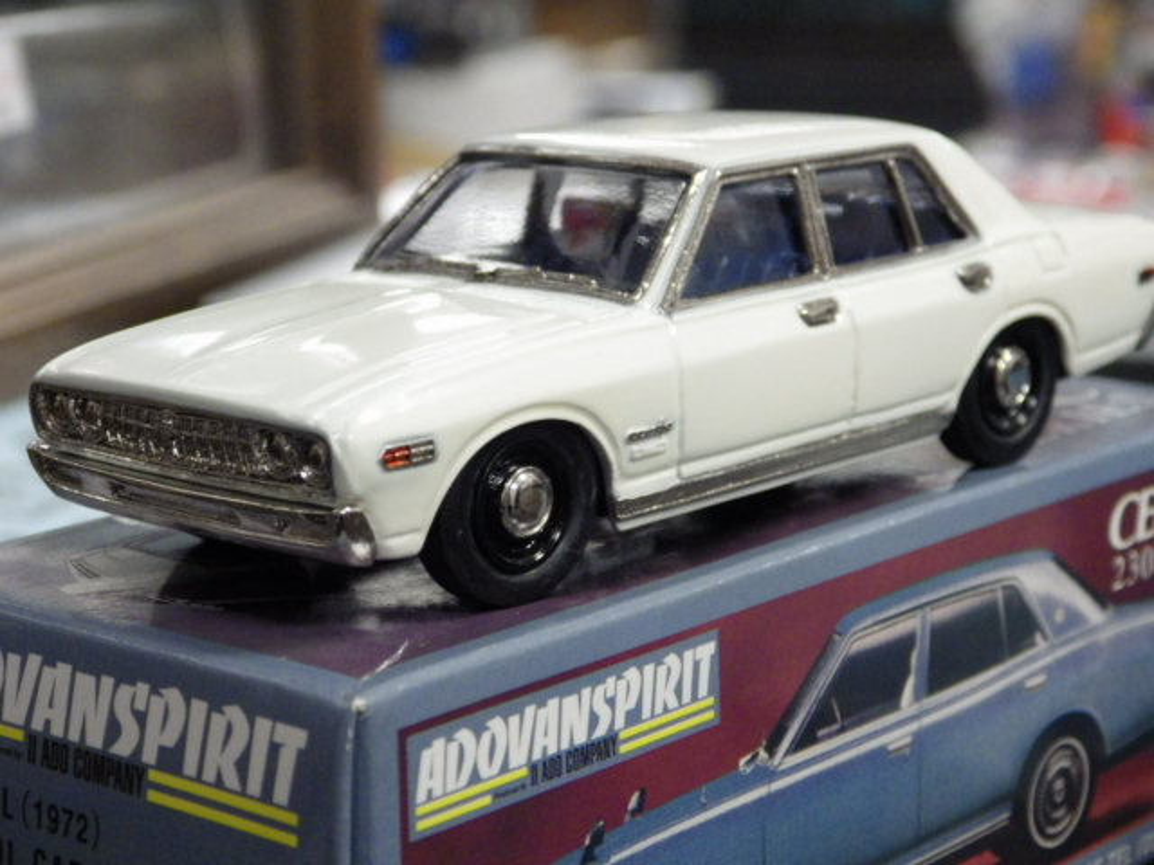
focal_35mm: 87
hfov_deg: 22.5
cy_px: 432
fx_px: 2900
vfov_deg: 17.0
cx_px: 577
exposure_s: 1/40
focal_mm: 15.6
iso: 800
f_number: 4.4
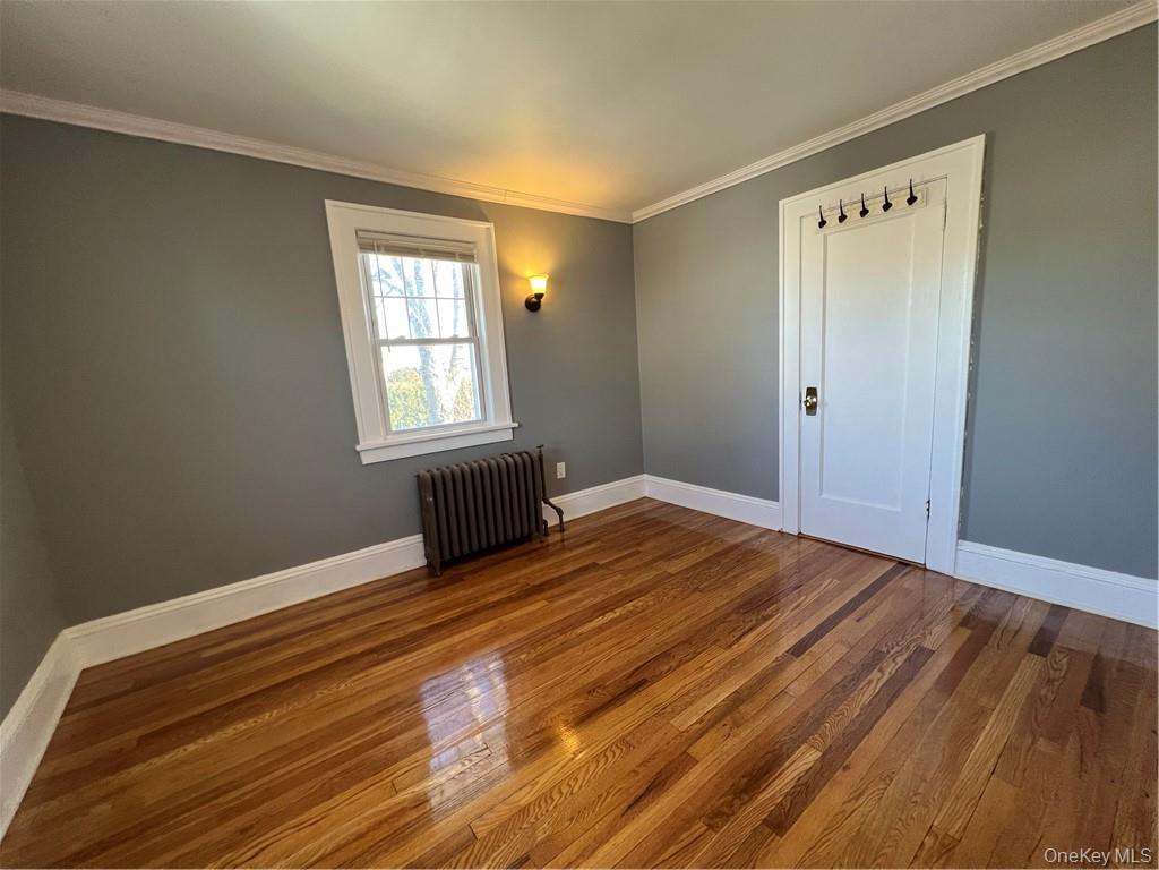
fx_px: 435
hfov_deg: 106.2
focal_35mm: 13
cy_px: 435
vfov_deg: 89.9
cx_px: 580
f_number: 1.8
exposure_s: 1/120
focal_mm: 1.57
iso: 200
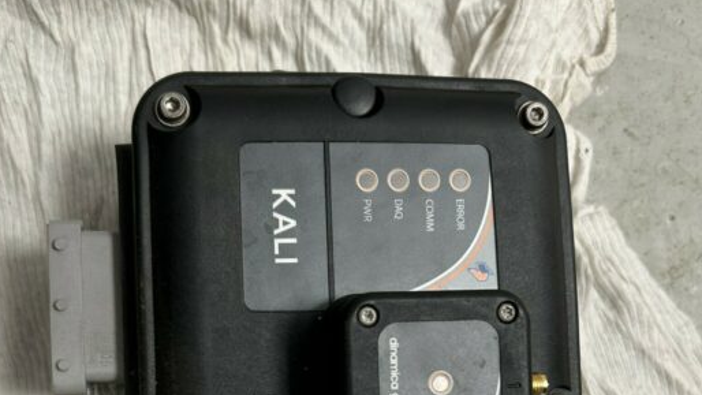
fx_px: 875
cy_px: 435
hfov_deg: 43.6
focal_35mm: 47
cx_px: 290
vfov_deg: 23.8
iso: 125
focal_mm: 5.7
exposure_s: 1/100
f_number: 1.5
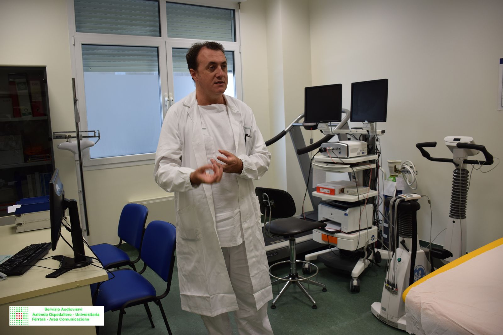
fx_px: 377
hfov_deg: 67.4
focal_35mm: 27
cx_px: 252
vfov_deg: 47.9
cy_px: 168
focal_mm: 18
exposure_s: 1/80
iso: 400
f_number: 4.5
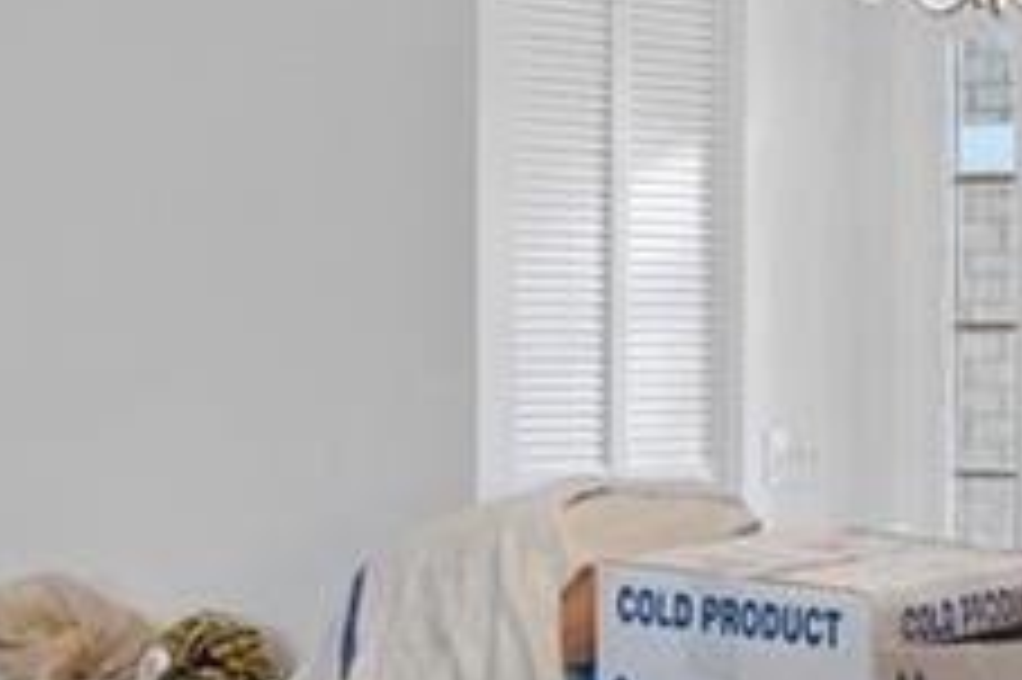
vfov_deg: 11.4
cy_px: 428
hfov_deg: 17.0
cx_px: 243
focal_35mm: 120
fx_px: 3404
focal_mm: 17
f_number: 8
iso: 400
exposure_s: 2
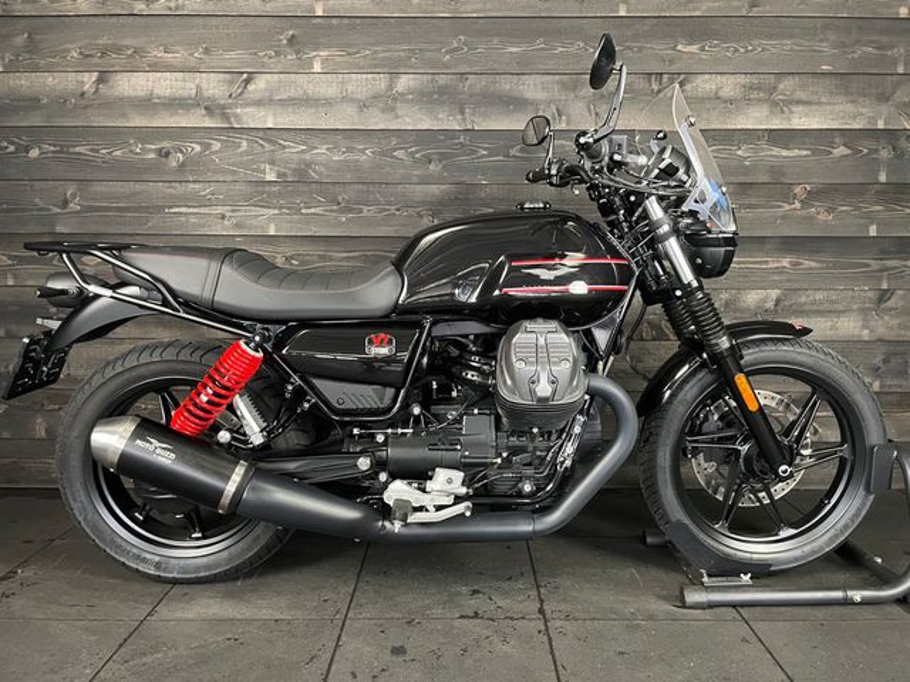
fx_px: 683
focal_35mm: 26
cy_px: 341
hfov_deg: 67.3
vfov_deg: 53.1
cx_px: 455
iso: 500
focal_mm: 4.2
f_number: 1.6
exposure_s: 1/25
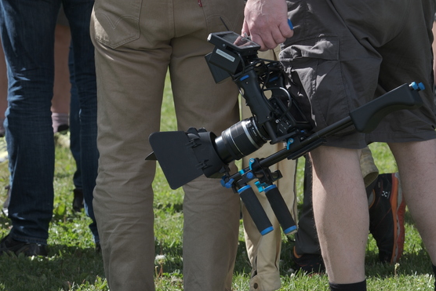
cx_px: 224
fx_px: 3137
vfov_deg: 5.3
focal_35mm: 259
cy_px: 152
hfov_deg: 7.9
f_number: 8
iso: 250
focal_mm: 150
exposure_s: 1/240
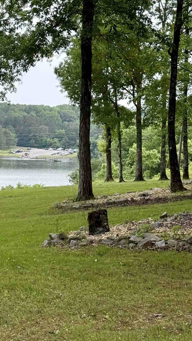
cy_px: 182
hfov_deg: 14.1
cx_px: -43
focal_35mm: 83
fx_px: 751
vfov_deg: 25.6
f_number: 1.78
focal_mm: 6.76
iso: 100
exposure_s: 1/885
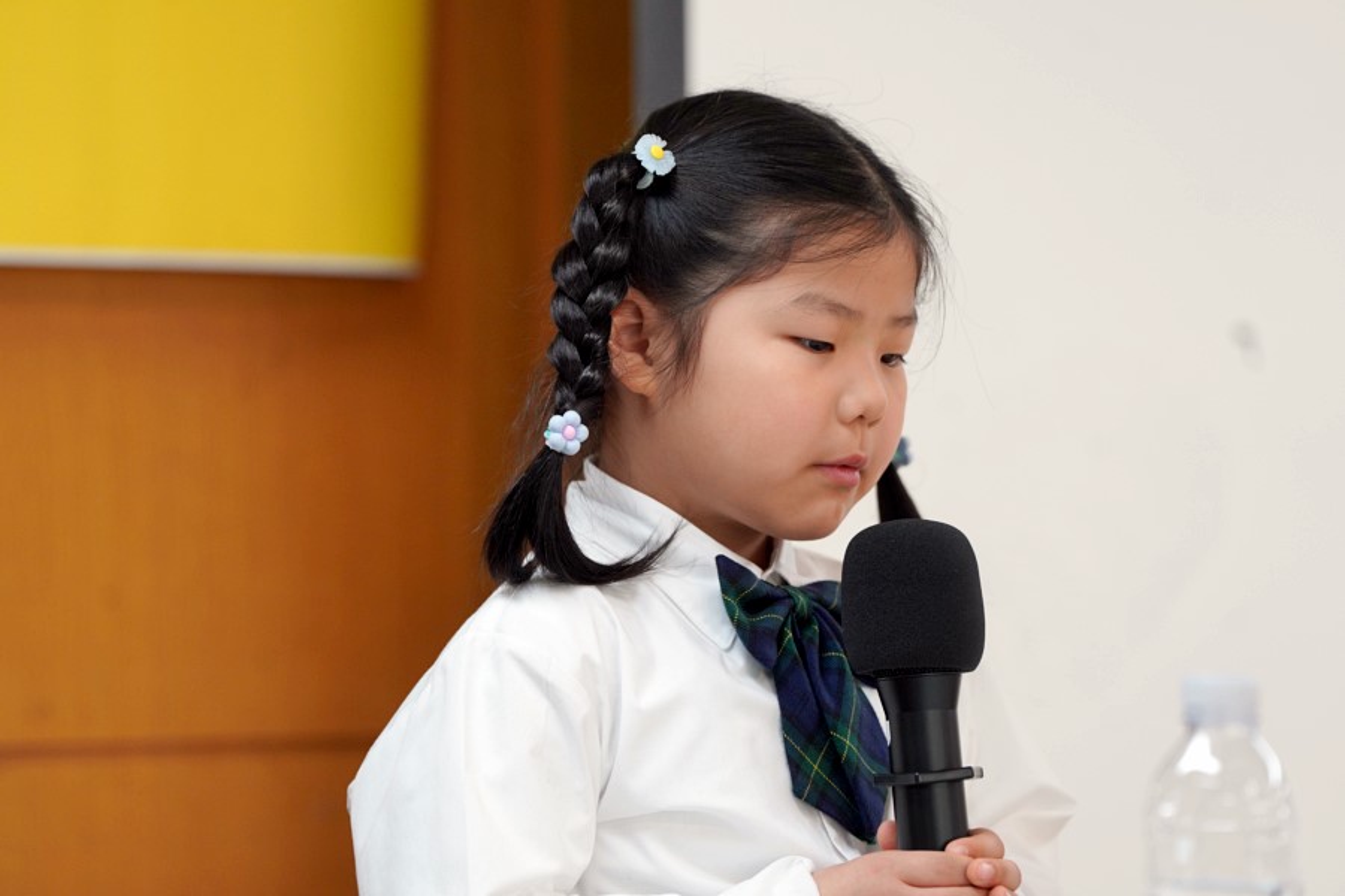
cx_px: 672
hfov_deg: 11.1
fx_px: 6911
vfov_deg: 7.4
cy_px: 448
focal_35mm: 185
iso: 1250
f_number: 4
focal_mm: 185
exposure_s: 1/200
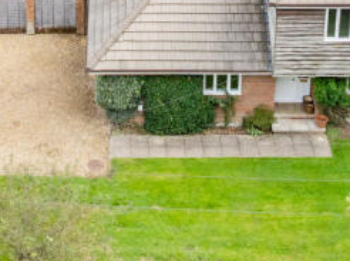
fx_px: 1010
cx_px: 112
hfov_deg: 19.6
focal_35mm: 100
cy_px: -222
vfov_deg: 13.2
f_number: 2.8
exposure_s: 1/1250
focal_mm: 12.29
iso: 220
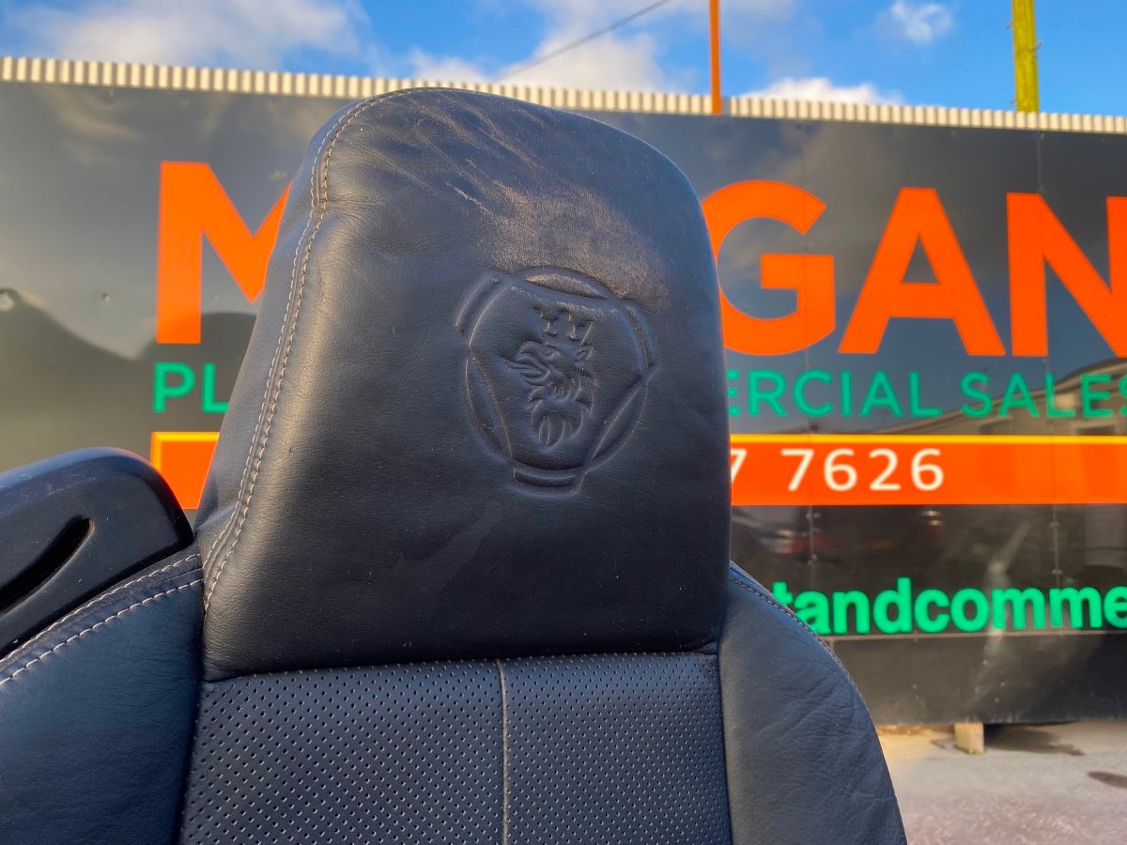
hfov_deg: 67.3
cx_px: 564
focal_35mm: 26
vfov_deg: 53.1
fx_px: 846
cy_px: 422
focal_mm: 4.25
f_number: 1.8
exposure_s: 1/391
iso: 32
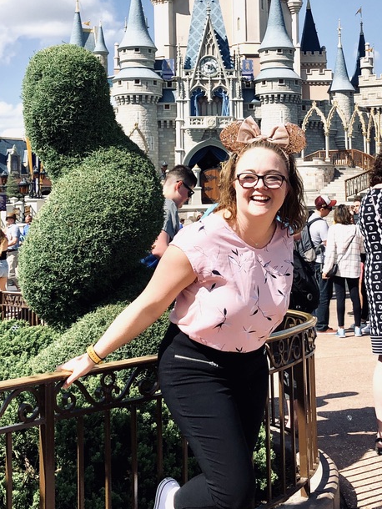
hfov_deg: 30.8
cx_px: 234
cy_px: 203
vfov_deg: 40.2
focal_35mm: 47
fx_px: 691
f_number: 1.8
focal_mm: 3.99
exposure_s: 1/2404
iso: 20
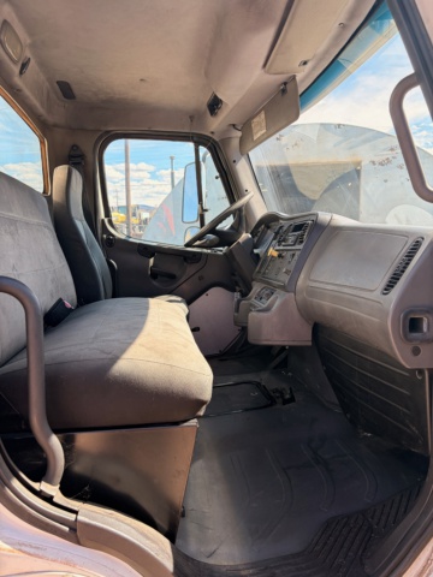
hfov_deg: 53.1
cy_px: 288
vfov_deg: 67.3
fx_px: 434
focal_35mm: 26
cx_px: 216
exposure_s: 1/810
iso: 64
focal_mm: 5.96
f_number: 1.6
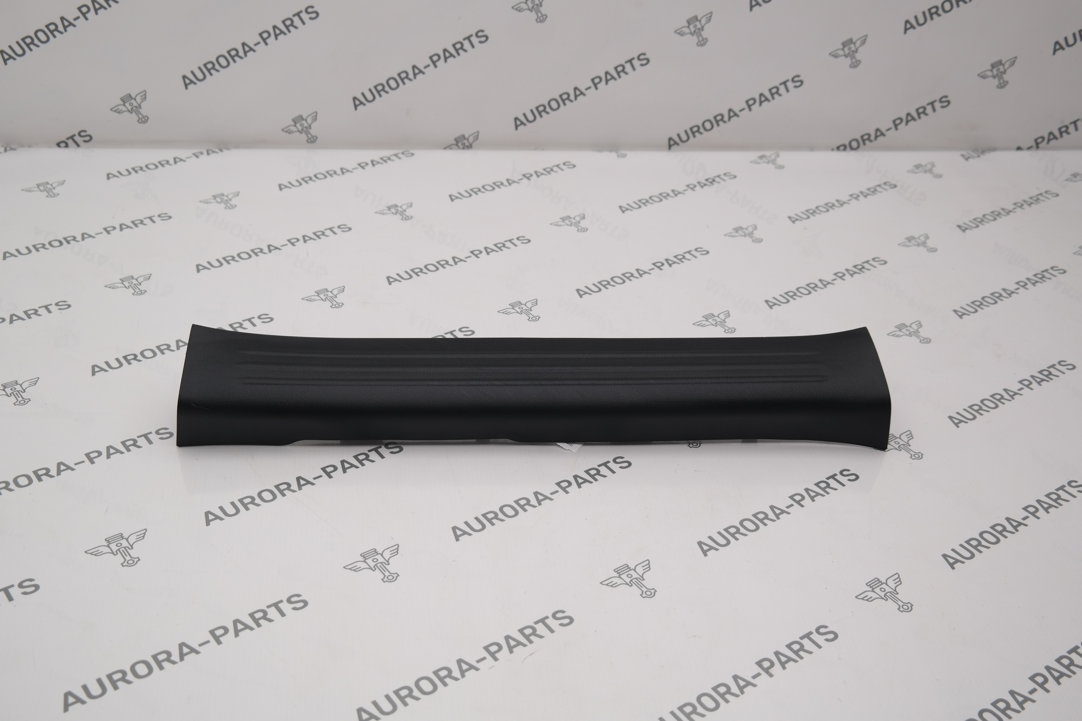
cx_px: 541
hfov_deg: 44.5
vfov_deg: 30.5
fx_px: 1322
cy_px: 360
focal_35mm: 44
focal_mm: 29
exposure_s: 1/125
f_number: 4.5
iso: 100
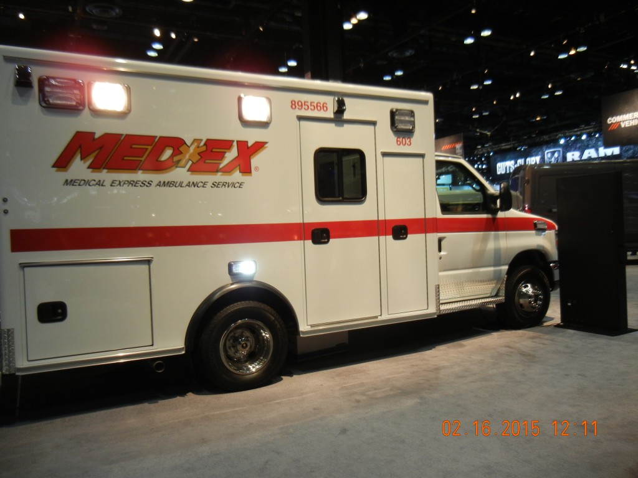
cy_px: 239
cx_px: 319
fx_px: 553
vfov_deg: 46.8
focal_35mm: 30
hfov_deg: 60.0
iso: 246
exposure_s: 1/60
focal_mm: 5.4
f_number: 3.5
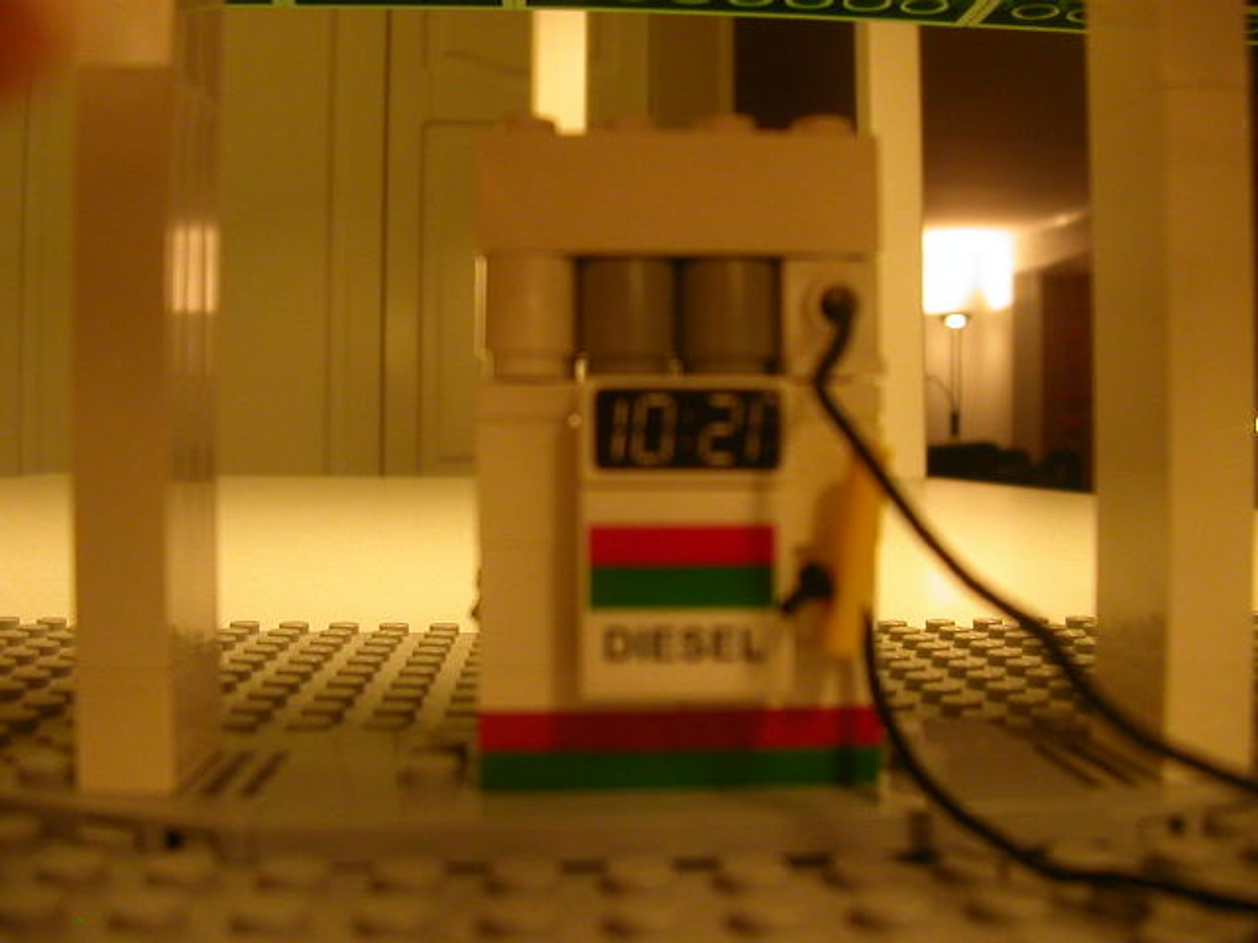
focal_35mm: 37
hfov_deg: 50.1
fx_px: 1345
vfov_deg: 38.7
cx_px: 629
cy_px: 472
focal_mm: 5.6
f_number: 2.7
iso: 166
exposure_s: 1/26.9
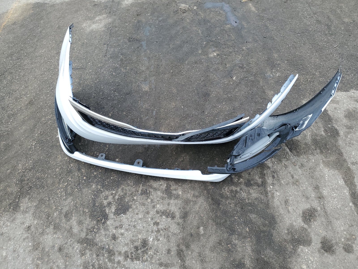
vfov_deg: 53.1
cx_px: 179
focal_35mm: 26
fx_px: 269
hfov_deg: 67.3
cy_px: 134
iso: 50
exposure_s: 1/455
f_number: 1.5
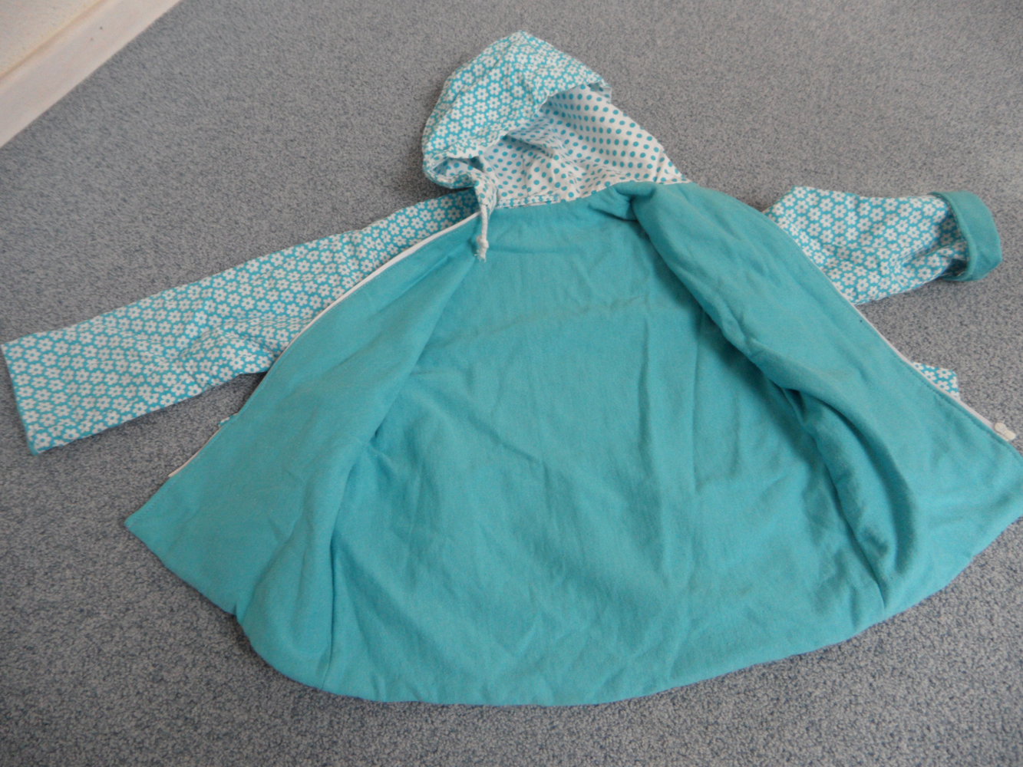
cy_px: 384
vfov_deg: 56.8
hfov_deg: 71.6
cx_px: 512
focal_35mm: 24
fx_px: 709
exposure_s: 1/30
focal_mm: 4.1
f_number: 2.9
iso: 120
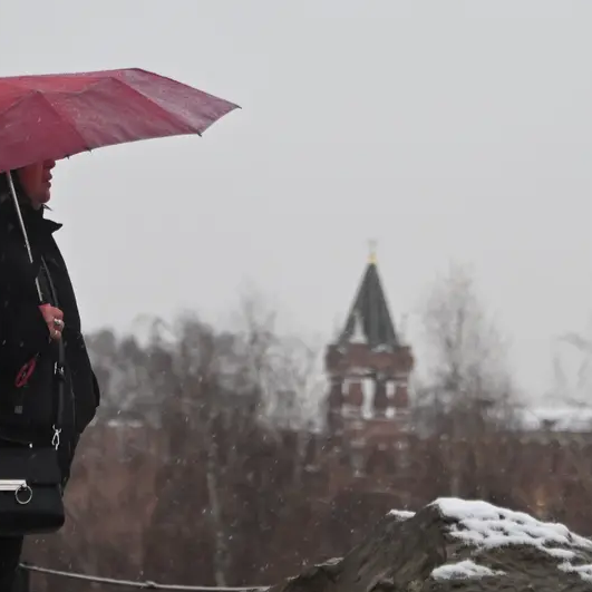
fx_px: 6114
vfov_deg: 5.5
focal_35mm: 316
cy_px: -41
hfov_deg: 5.5
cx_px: 378
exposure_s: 1/250
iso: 800
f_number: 5.3
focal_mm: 112
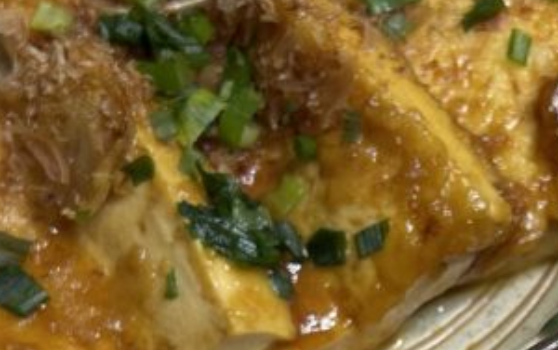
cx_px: 465
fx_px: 1431
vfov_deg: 13.4
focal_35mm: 94
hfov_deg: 21.7
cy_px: 469
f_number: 1.5
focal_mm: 5.7
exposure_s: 1/85
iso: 125
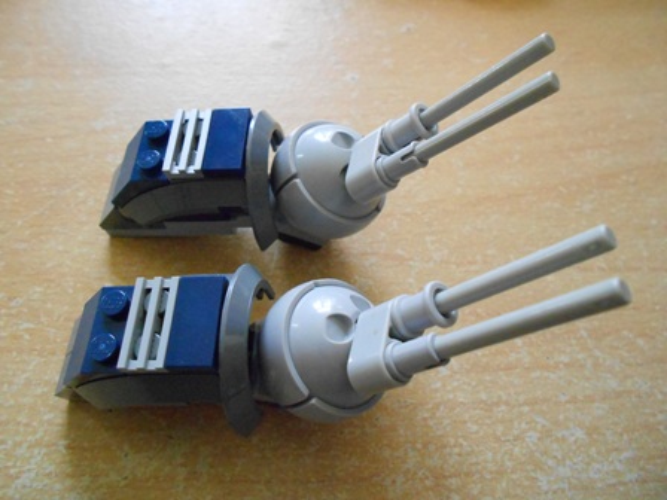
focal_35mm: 26
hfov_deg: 67.3
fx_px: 501
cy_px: 250
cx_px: 334
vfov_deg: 53.1
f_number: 3.2
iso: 800
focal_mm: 4.6
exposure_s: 1/125
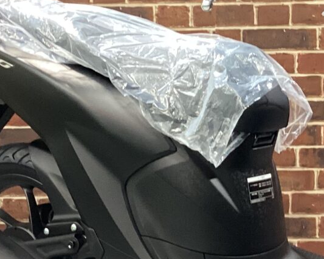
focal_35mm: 109
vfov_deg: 14.1
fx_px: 1045
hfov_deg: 17.2
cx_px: 326
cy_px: 90
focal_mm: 3.3
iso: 250
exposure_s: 1/40
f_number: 2.4
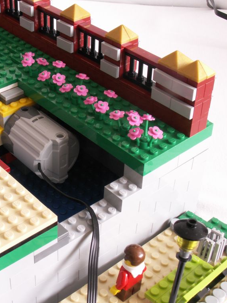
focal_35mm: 58
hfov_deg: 24.9
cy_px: 153
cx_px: 53
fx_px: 507
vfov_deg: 33.2
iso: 50
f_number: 6.3
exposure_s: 1.3
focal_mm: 7.17
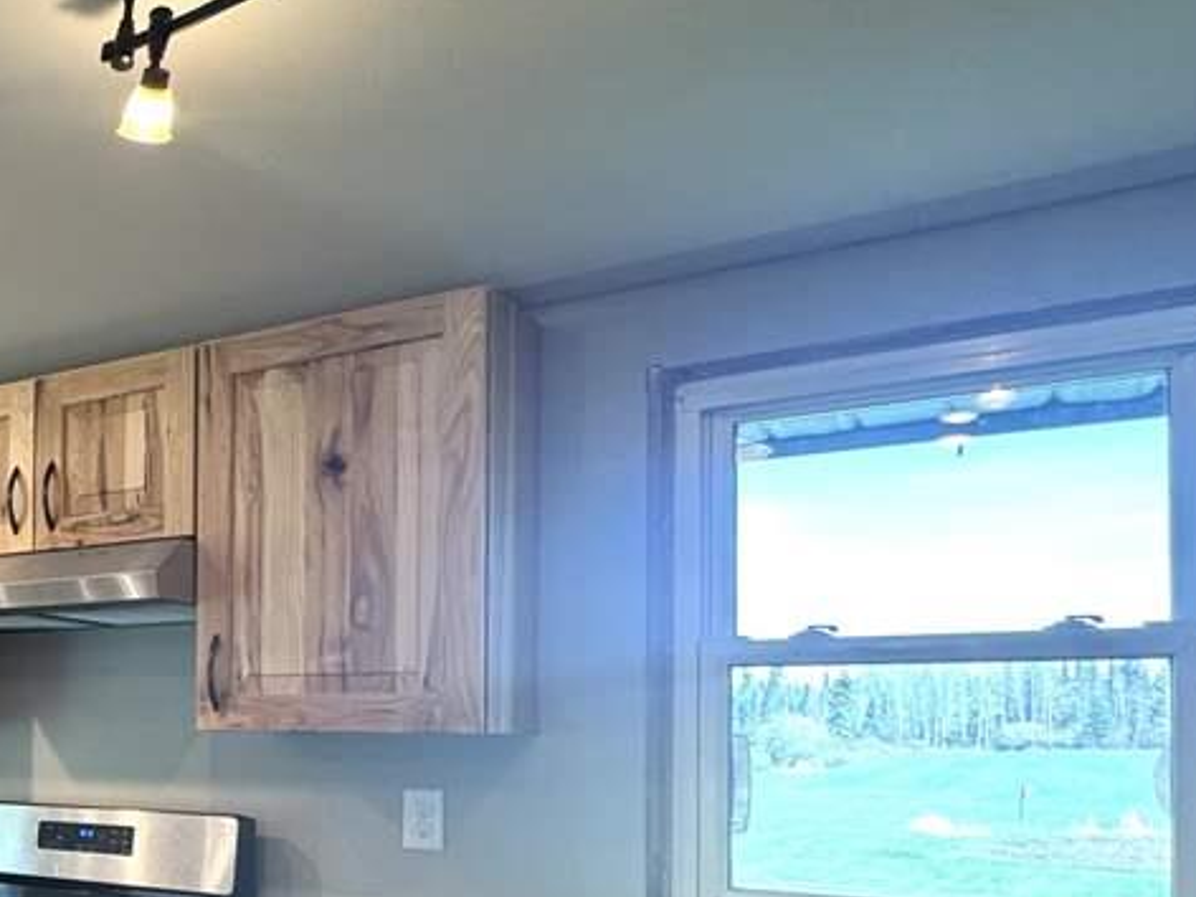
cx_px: -144
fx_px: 1313
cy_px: 717
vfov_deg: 36.4
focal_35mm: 38
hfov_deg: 39.3
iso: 200
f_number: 2.2
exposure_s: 1/120
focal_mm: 2.22
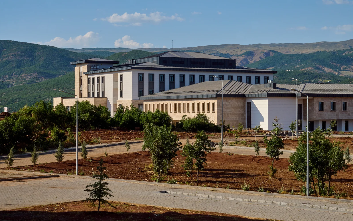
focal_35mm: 74
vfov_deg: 17.6
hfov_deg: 27.8
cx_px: 204
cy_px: 107
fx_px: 712
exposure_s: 1/500
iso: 250
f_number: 20
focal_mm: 60
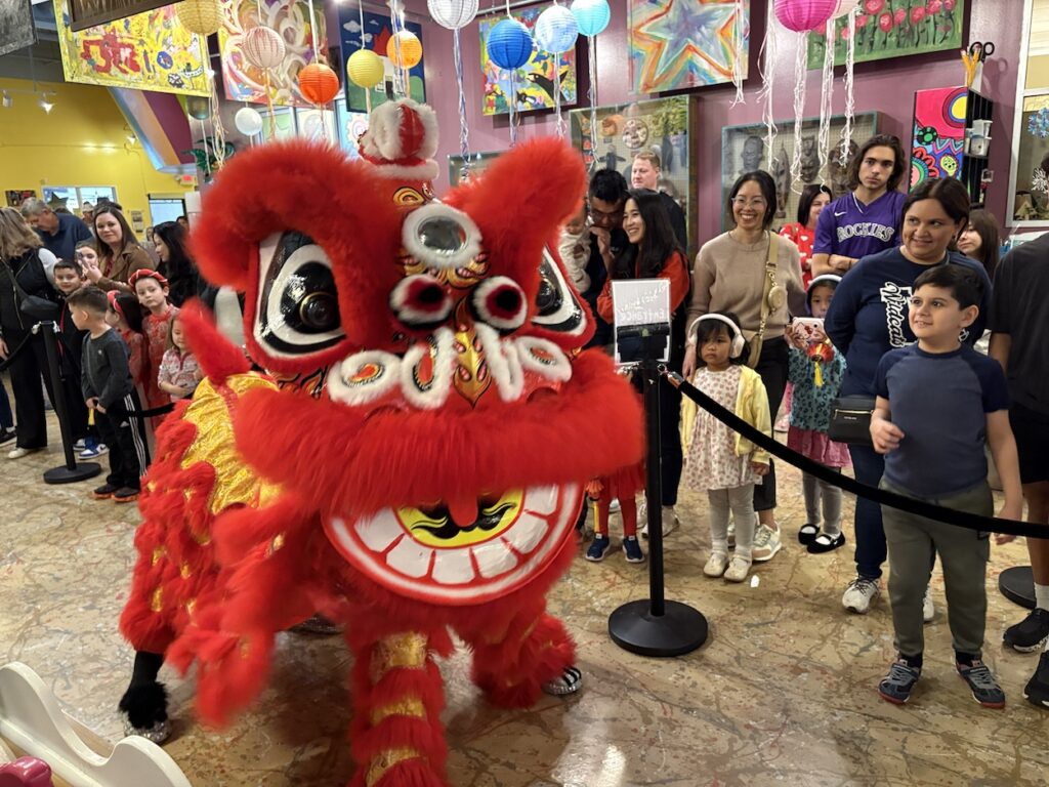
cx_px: 524
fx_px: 788
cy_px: 394
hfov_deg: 67.3
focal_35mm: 26
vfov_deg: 53.1
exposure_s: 1/30
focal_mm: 5.96
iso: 500
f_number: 1.6
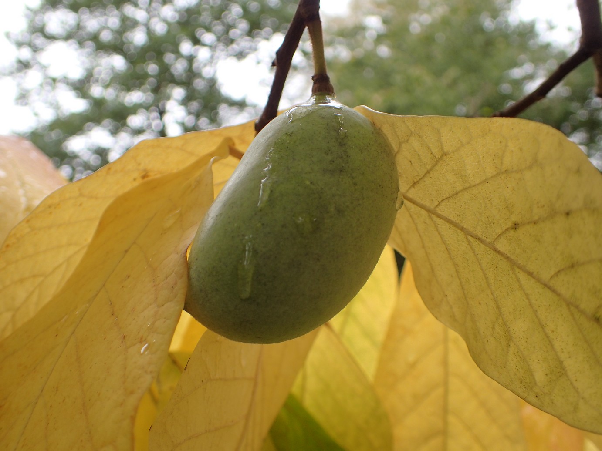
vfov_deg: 46.8
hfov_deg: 60.0
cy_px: 226
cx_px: 301
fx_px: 522
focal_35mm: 30
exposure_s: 1/160
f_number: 2.3
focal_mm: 5.5
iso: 100
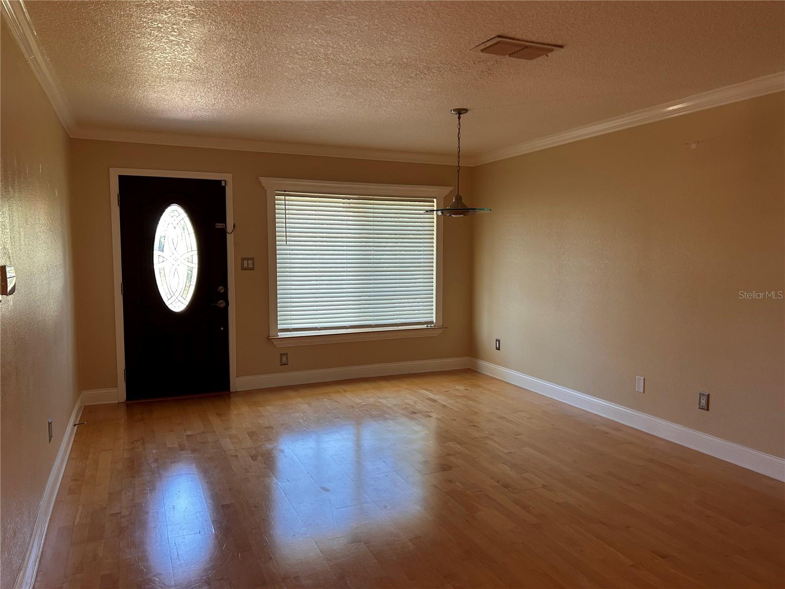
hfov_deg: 67.3
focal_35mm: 26
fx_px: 590
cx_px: 392
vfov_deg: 53.1
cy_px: 294
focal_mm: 5.7
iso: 125
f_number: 1.5
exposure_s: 1/120
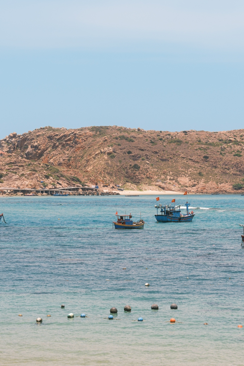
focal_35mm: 131
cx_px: 98
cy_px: 174
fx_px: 1331
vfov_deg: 15.6
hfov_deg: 10.5
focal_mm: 110
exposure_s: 1/850
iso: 200
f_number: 5.6
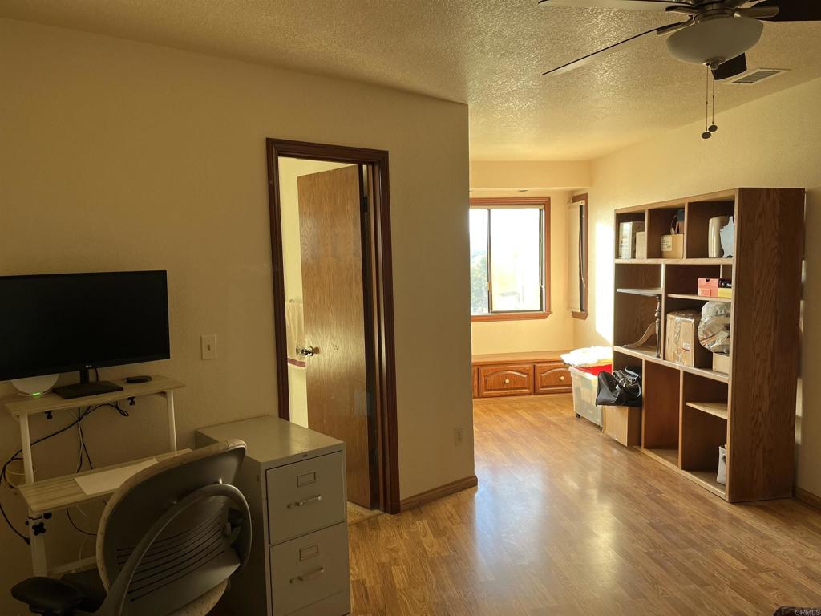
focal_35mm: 26
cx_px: 410
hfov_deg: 67.3
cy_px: 308
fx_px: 617
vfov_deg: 53.1
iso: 80
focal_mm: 5.1
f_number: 1.6
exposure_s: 1/122
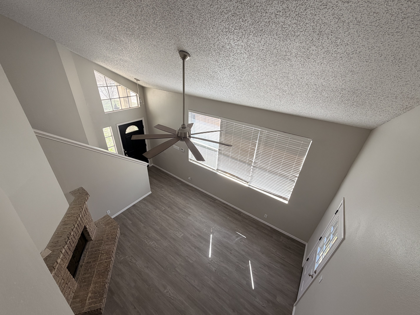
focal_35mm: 14
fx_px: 170
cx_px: 210
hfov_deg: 102.1
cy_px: 158
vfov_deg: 85.7
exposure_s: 1/121
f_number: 2.2
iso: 64
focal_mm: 2.22
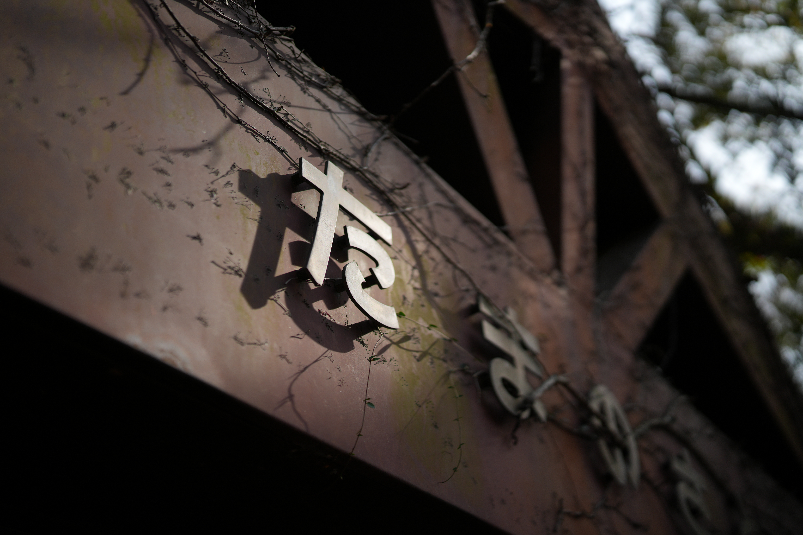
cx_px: 402
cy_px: 268
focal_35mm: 50
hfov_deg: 39.6
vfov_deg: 27.0
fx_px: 1115
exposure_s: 1/6400
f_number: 1.2
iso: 100
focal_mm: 50
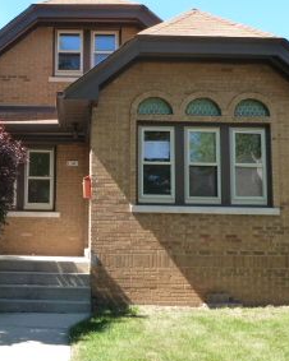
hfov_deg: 27.7
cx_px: 37
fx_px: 567
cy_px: 154
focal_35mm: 53
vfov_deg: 35.3
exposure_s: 1/160
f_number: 4
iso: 160
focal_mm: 4.3
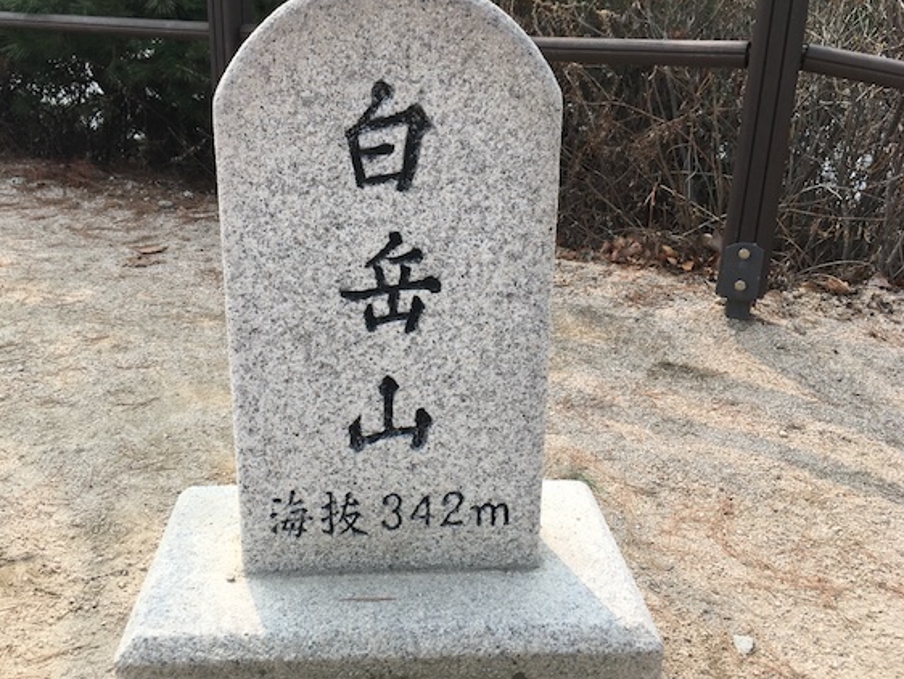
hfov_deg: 55.2
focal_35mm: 33
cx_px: 407
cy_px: 319
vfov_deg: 43.0
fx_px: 862
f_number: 2.2
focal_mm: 4.15
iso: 25
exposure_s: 1/1166
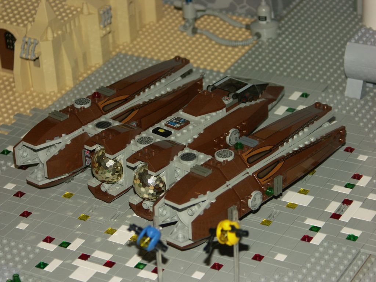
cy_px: 141
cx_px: 188
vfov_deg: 12.2
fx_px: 1314
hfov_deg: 16.3
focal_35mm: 121
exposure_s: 1/125
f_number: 3.2
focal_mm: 30.83
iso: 200
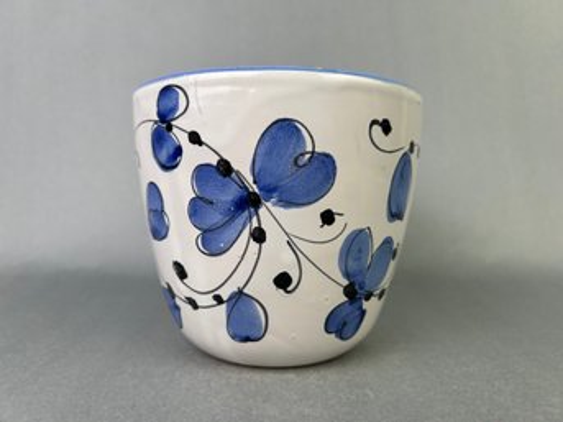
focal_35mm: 26
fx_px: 423
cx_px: 282
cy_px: 211
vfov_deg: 53.0
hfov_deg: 67.3
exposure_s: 1/254
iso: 40
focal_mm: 5.7
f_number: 1.5
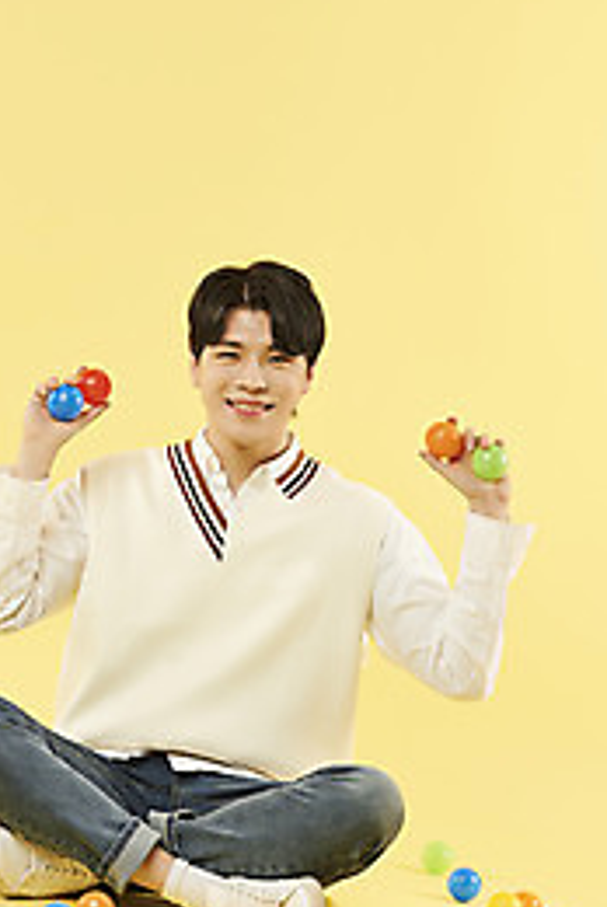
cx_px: 183
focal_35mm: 146
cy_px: 450
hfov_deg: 9.4
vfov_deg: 14.0
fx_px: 3683
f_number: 8
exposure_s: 1/125
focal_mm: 95
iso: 64
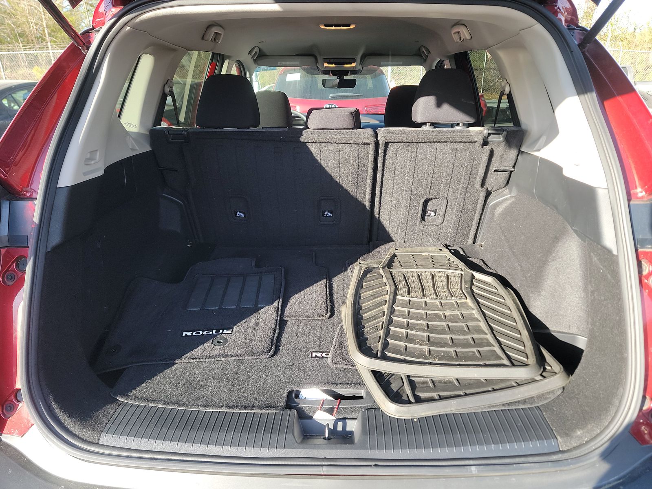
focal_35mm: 24
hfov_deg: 71.6
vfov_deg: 56.8
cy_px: 244
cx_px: 326
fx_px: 452
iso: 76
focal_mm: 6.7
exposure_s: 1/119
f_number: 1.8
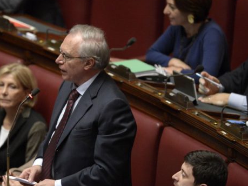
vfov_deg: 2.5
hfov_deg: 3.4
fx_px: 4176
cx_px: 70
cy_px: 109
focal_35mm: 583
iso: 6400
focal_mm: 400
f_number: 3.2
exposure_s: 1/160
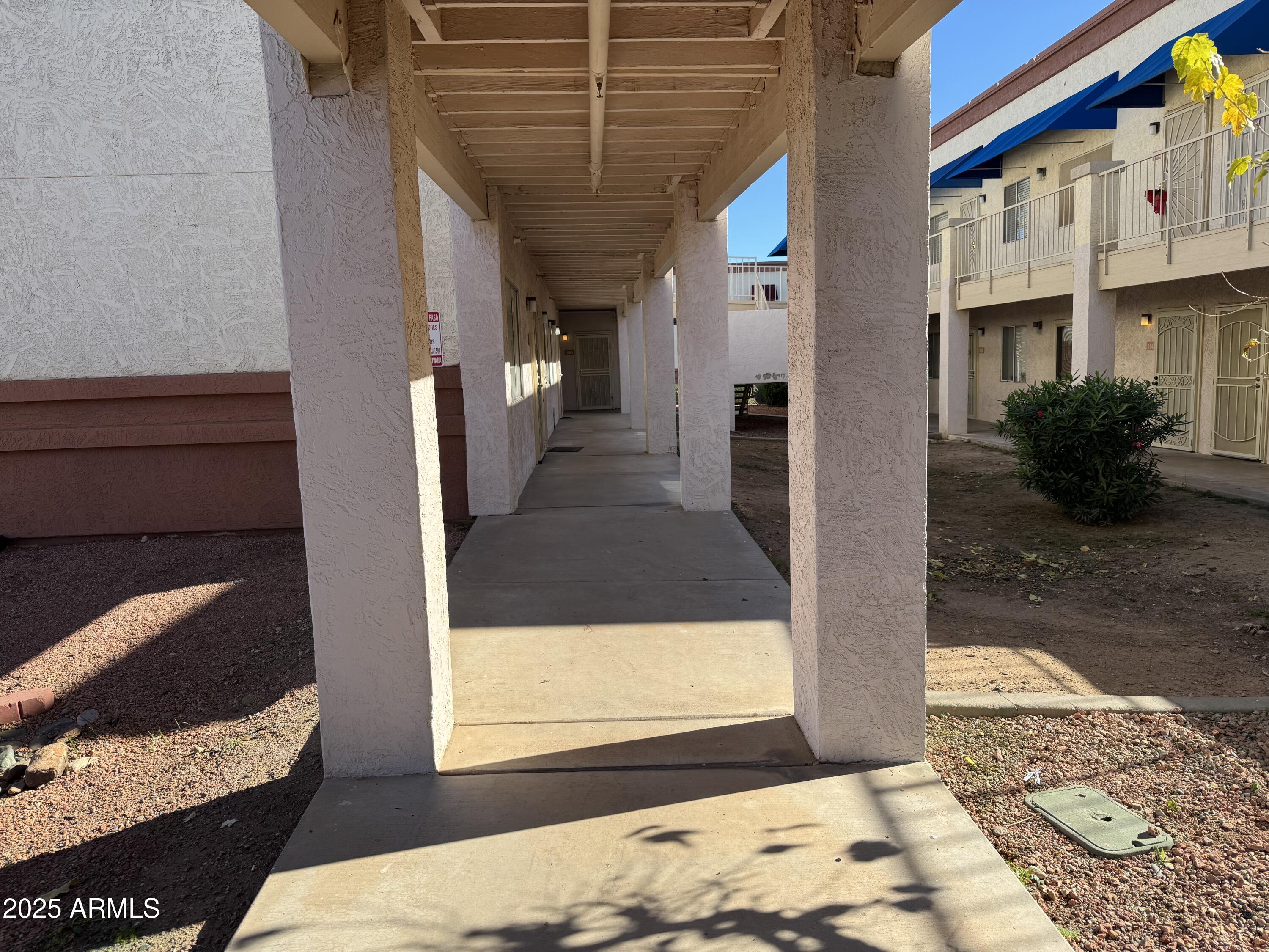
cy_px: 476
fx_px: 880
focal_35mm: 24
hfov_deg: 71.6
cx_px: 634
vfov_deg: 56.8
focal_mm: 6.76
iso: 80
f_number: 1.78
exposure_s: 1/2331
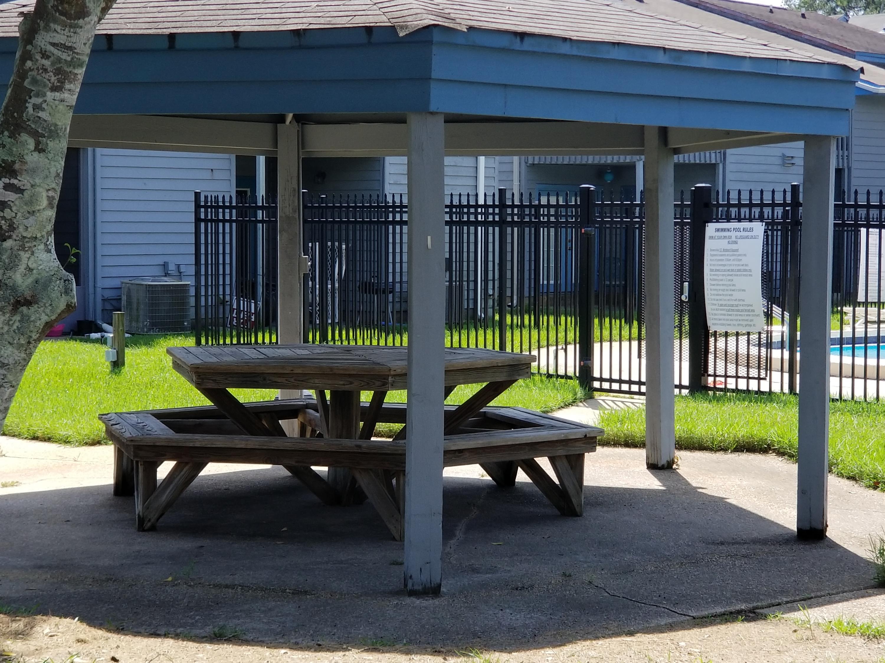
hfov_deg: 36.8
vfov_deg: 28.0
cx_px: 442
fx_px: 1329
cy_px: 332
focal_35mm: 52
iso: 25
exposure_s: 1/355
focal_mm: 6
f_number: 2.4
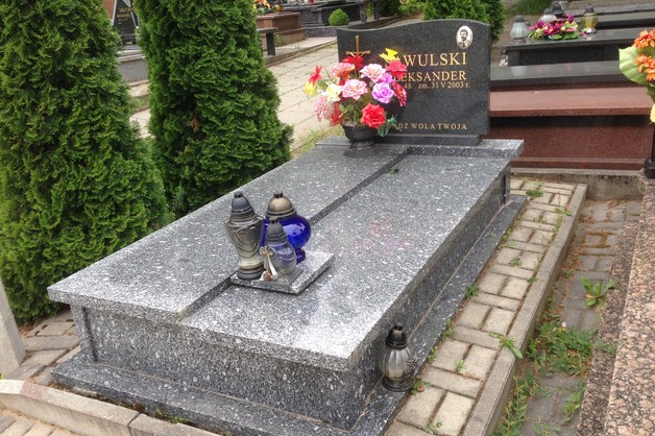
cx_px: 328
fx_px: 636
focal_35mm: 35
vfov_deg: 37.8
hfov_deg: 54.5
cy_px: 219
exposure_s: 1/427
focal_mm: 4.12
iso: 50
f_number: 2.4
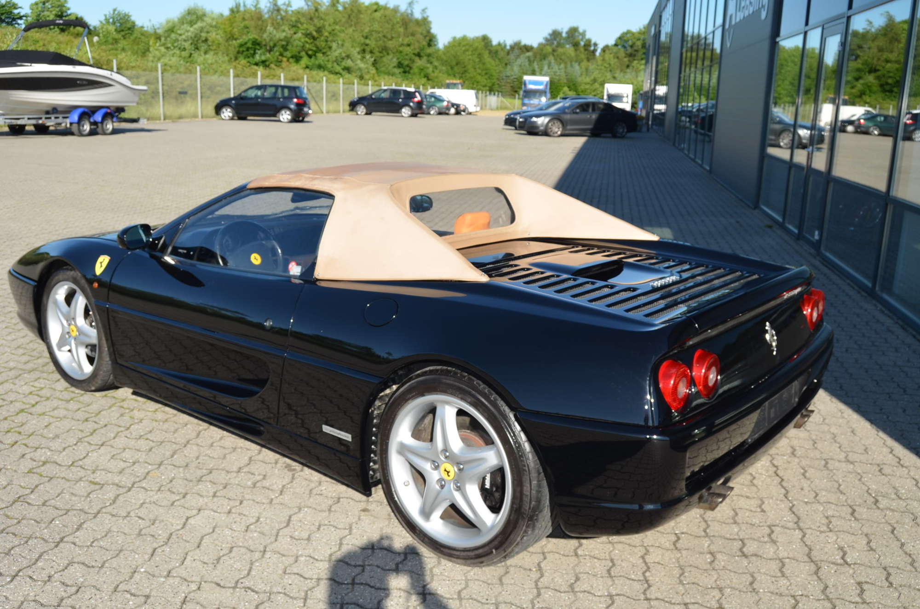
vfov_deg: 39.8
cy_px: 304
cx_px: 460
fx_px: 842
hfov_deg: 57.3
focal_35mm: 33
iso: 100
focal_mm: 22
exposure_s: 1/200
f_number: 9
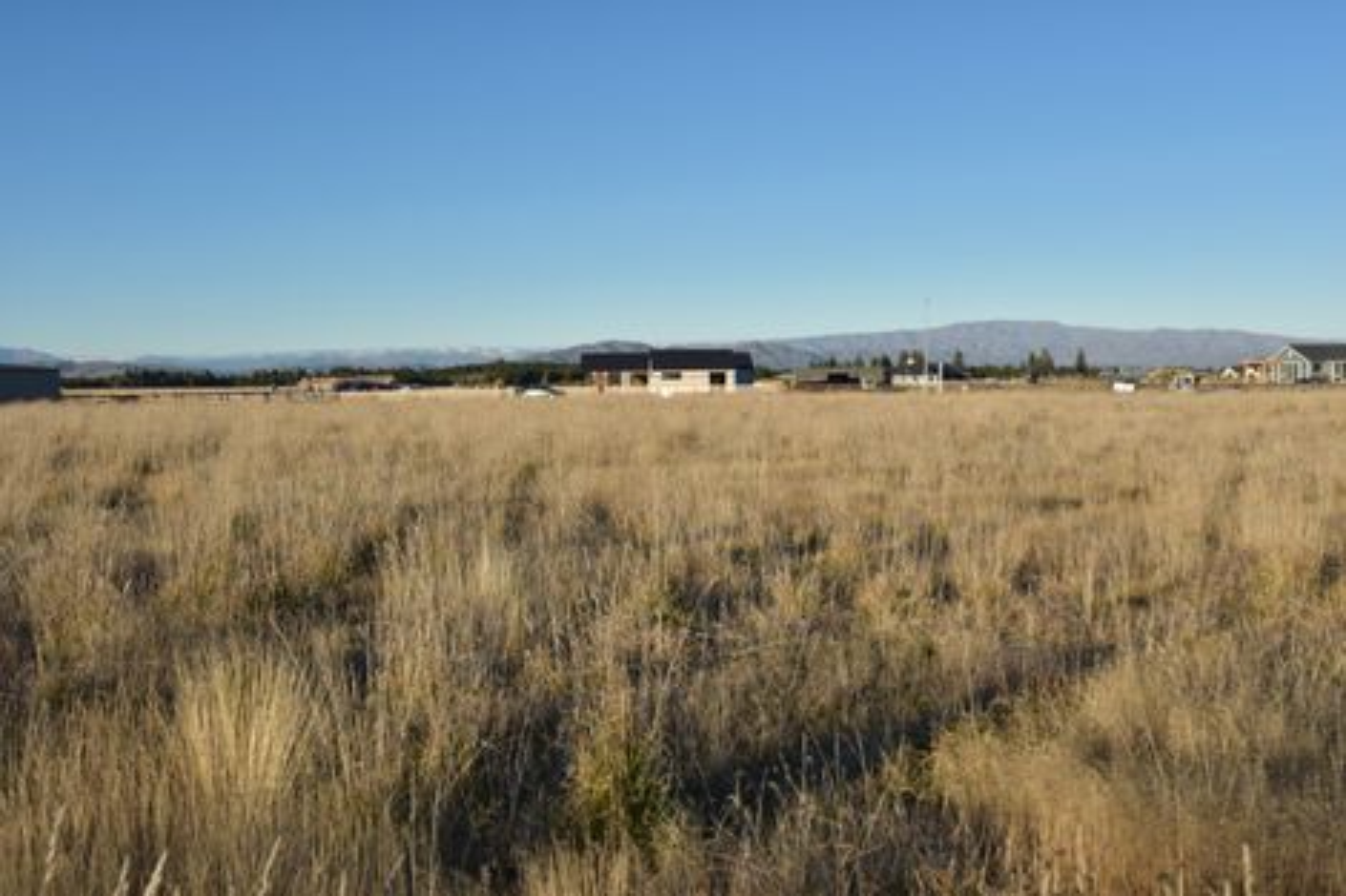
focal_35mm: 32
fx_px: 1177
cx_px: 673
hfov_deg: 59.5
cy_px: 448
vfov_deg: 41.7
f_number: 4.5
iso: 200
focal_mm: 21
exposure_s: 1/1250
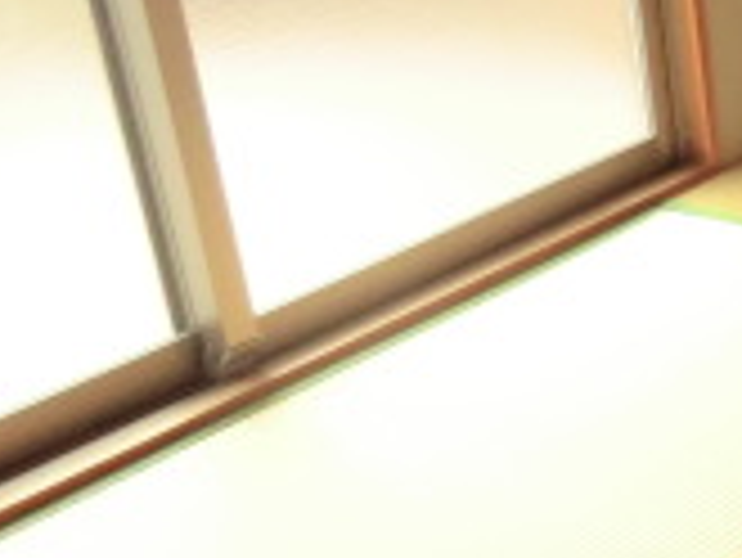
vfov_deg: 15.9
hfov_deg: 17.5
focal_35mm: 93
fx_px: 1995
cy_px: 378
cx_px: 1295
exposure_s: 1/60
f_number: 3.2
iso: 320
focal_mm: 4.3
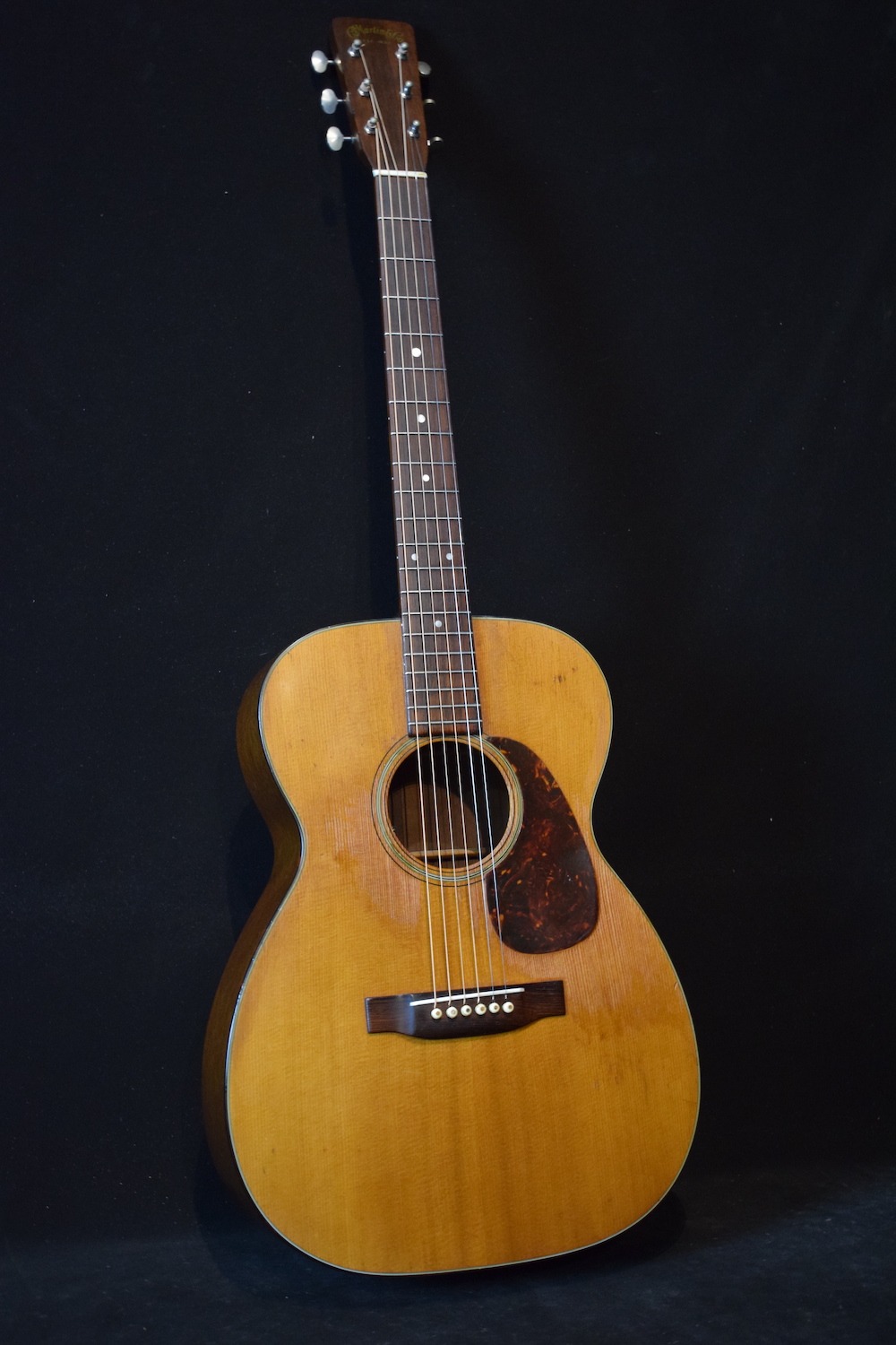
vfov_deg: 42.3
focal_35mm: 46
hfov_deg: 28.9
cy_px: 672
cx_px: 448
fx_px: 1736
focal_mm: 31
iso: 2000
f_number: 4.2
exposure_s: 1/30
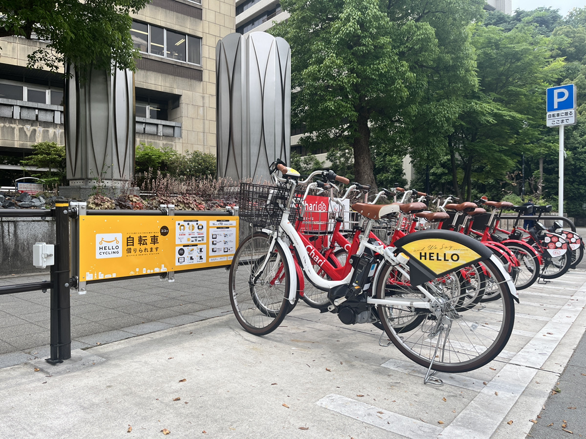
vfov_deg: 53.1
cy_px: 220
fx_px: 440
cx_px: 293
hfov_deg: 67.3
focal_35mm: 26
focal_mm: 5.1
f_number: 1.6
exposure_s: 1/1721
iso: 50
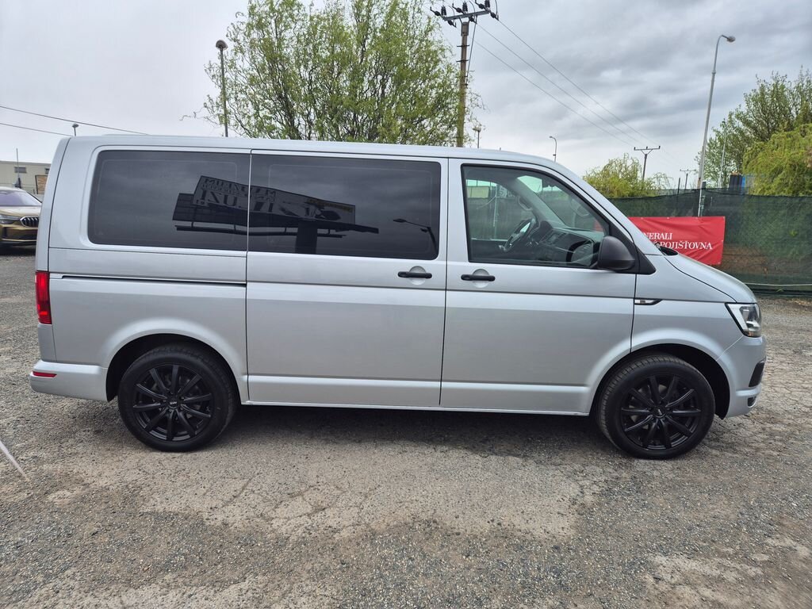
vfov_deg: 58.9
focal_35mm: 23
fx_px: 540
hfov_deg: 73.9
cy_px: 304
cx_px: 406
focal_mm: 5.4
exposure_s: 1/588
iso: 25
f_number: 1.8
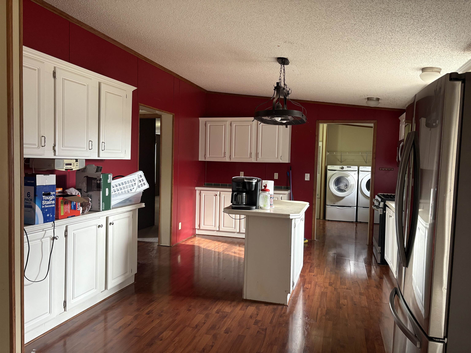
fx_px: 354
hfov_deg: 67.3
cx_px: 236
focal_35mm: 26
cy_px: 176
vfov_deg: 53.1
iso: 250
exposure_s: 1/60
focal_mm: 5.96
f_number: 1.6
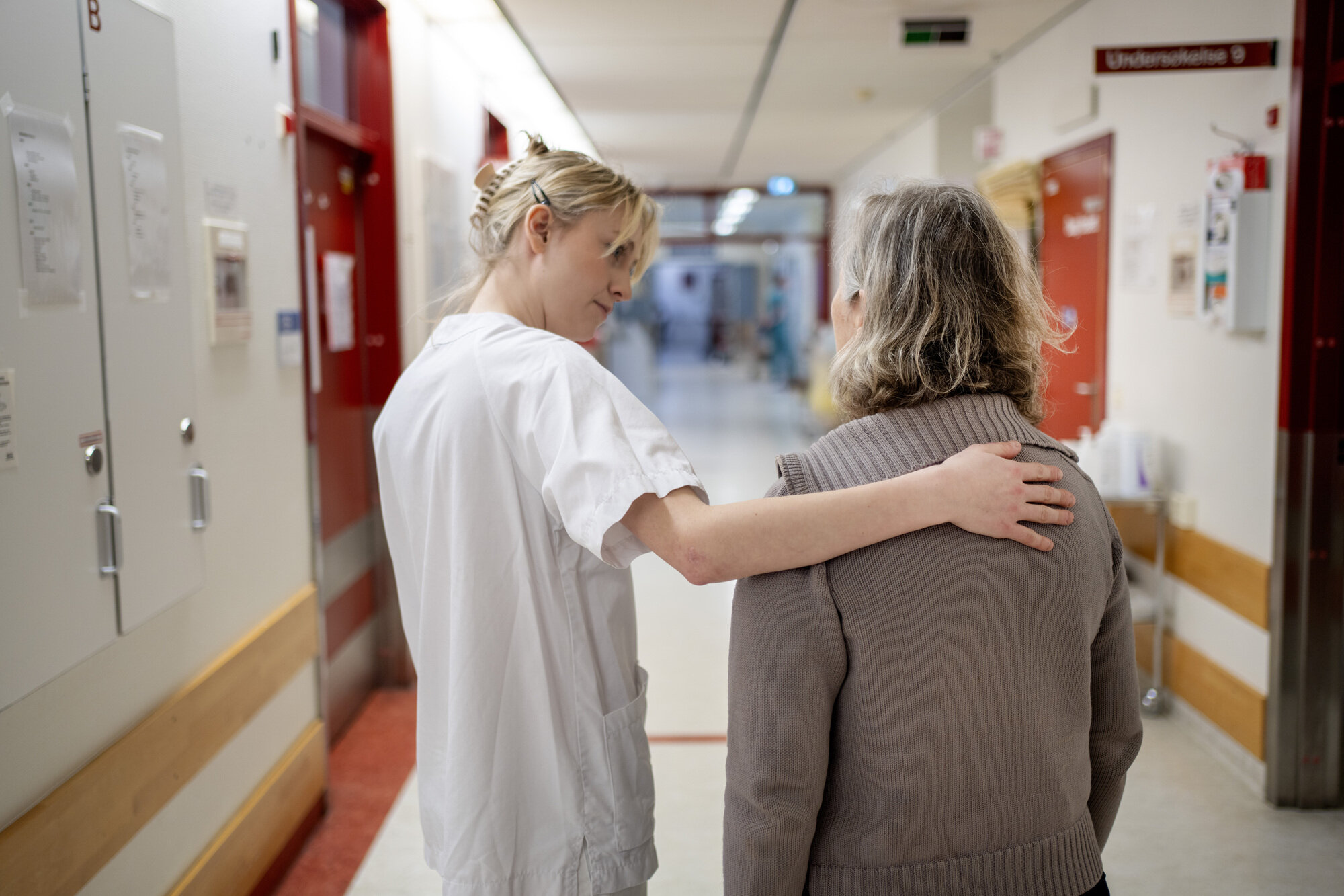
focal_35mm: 35
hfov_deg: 54.4
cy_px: 448
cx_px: 672
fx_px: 1306
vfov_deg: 37.8
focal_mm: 35
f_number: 1.8
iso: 250
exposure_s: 1/125
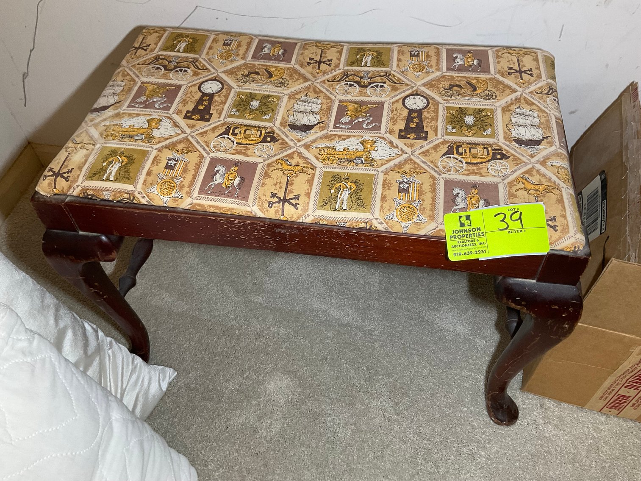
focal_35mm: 29
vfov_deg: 48.2
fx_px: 537
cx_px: 320
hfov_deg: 61.7
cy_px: 240
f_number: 1.8
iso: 125
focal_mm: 3
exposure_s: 1/60
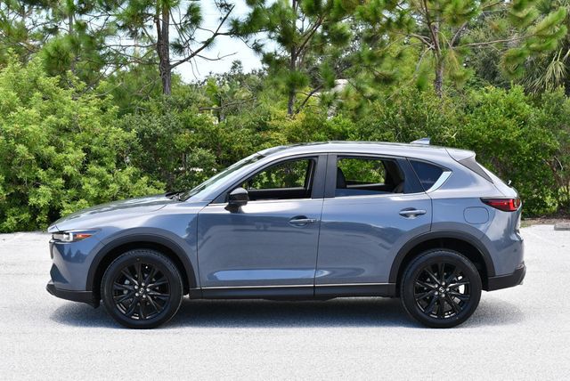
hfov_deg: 29.6
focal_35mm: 68
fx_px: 1078
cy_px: 190
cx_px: 285
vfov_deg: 20.1
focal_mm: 34
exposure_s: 1/250
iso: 200
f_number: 6.3
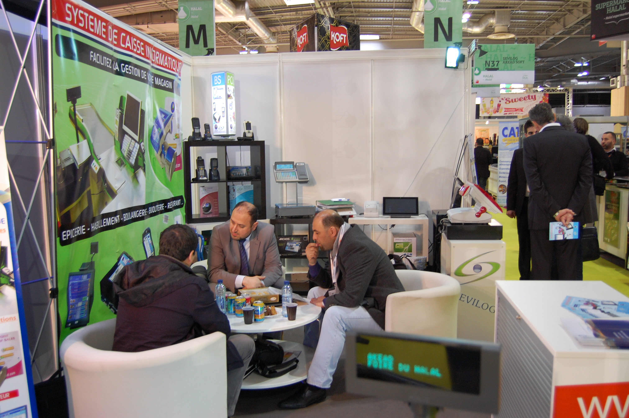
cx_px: 314
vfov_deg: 39.9
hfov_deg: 57.3
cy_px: 209
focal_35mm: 33
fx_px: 576
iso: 640
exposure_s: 1/30
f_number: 3.8
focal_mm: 22
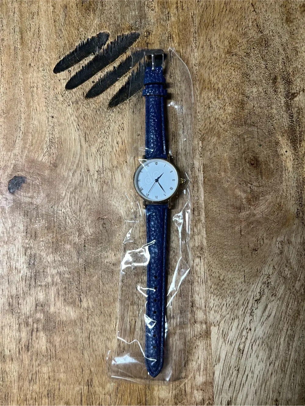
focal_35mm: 26
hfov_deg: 53.0
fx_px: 306
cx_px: 152
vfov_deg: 67.3
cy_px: 203
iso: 200
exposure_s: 1/59
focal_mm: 5.7
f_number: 1.5
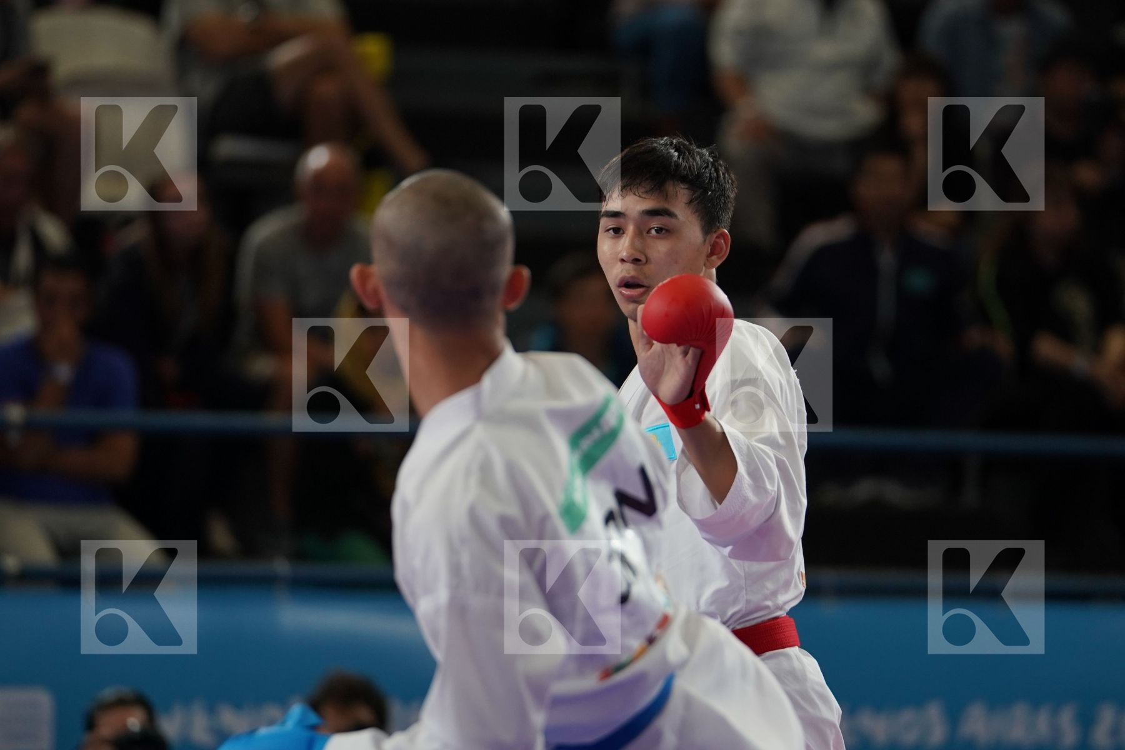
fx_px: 8749
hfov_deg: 7.4
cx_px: 562
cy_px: 375
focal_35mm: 280
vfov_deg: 4.9
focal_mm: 187
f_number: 2.8
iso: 800
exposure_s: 1/1000
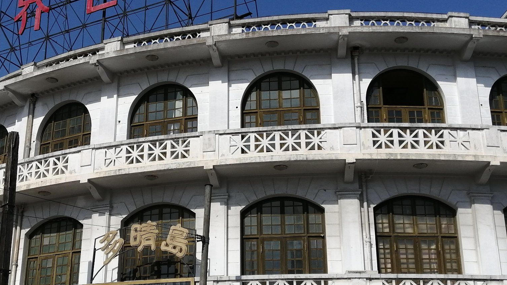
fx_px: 713
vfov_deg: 22.6
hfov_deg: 39.1
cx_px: 229
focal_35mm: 53
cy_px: 155
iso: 50
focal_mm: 3.88
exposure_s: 1/3333
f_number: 1.8
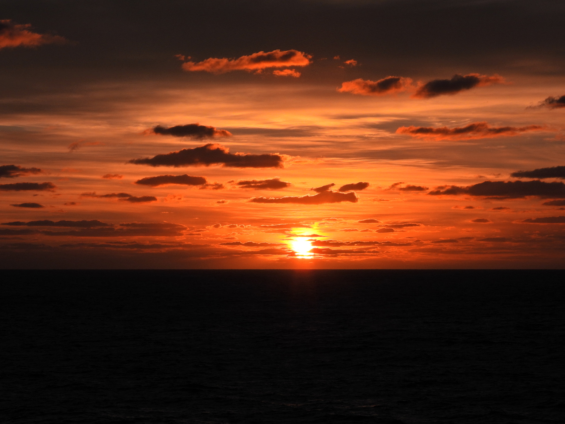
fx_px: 1877
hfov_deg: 17.1
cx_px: 282
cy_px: 212
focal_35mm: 115
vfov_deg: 12.9
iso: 100
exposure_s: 1/2000
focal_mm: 20.5
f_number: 5.6
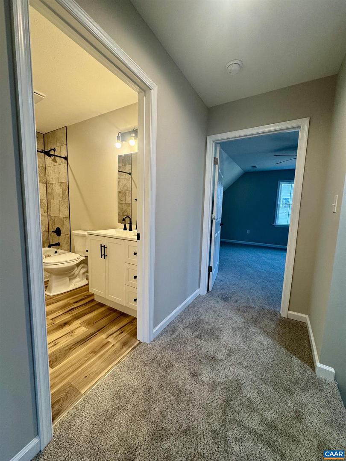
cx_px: 173
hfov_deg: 85.7
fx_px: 187
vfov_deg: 102.1
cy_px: 230
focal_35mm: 14
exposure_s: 1/60
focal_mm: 2.22
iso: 200
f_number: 2.2
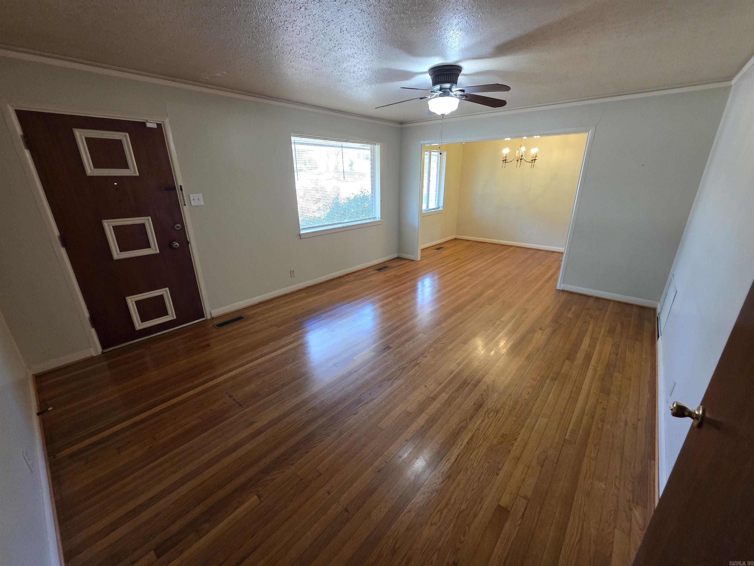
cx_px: 377
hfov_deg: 106.2
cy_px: 283
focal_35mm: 13
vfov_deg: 89.9
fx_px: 283
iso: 320
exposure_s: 1/60
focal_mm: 2.2
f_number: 1.9
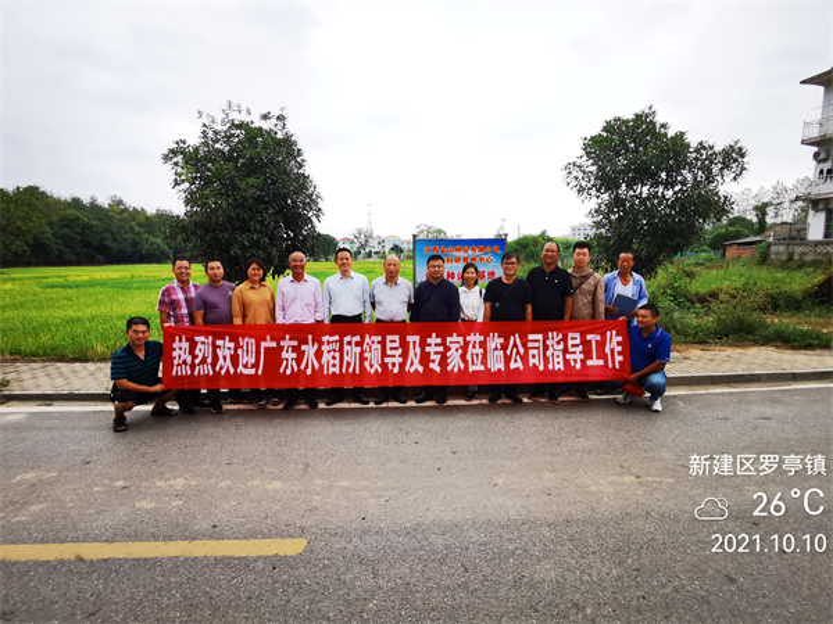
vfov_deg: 71.6
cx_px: 416
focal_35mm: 18
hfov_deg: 87.8
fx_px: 433
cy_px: 312
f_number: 2.2
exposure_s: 1/105
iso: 50
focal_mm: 2.26
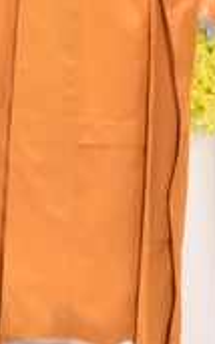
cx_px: 96
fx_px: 2539
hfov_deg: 4.8
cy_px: -251
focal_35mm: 271
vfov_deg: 7.5
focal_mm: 70
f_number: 4
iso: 1600
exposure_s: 1/125
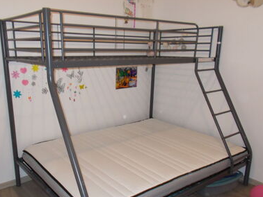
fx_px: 251
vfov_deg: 42.7
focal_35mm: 33
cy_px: 122
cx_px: 113
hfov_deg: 55.1
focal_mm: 4.6
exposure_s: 1/25
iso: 200
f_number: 3.2
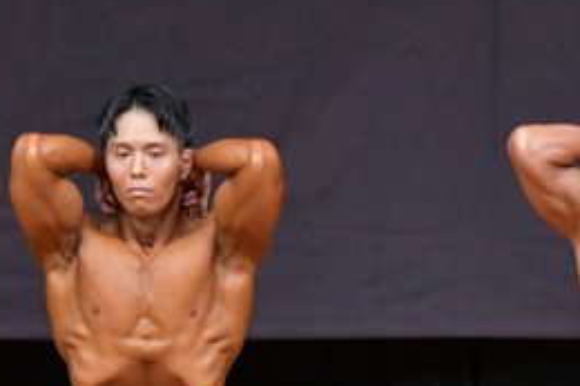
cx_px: 626
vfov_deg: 1.8
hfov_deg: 2.7
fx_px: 12236
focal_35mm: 760
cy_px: 493
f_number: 5.6
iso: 5000
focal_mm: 170
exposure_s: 1/400
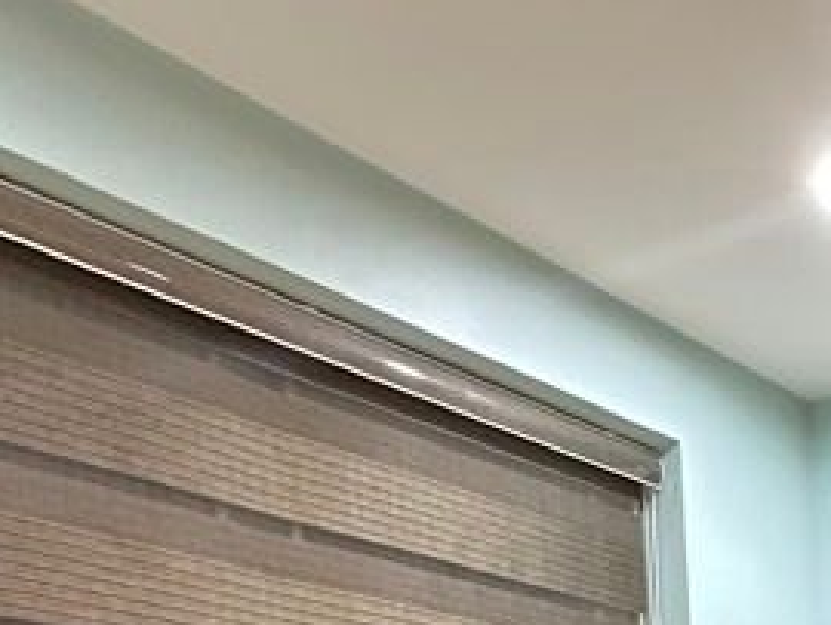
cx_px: 1028
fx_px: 1273
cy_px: 933
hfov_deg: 30.1
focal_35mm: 53
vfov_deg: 22.6
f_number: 2.2
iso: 1000
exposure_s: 1/25
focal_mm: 2.22
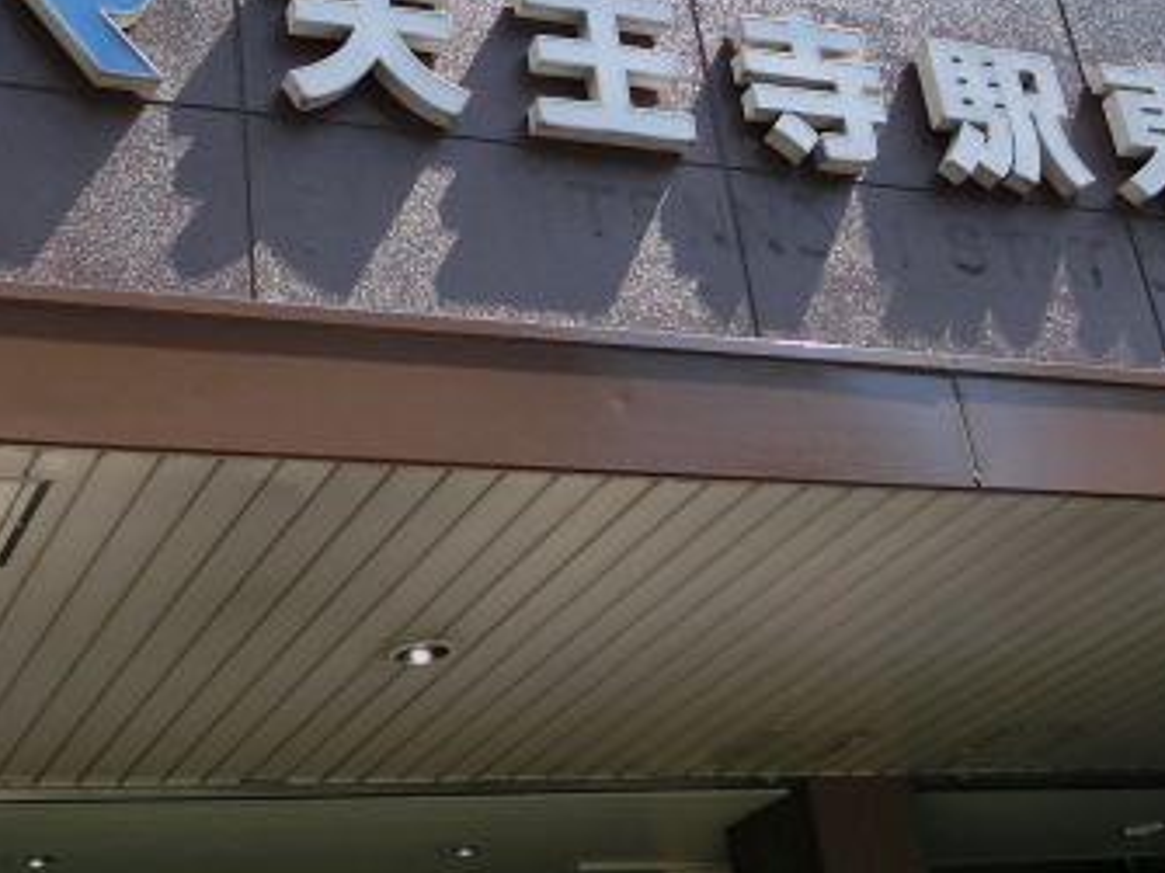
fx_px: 2187
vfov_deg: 22.0
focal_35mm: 65
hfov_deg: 29.8
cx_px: 546
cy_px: 70
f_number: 3.9
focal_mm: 6
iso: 80
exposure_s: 1/400
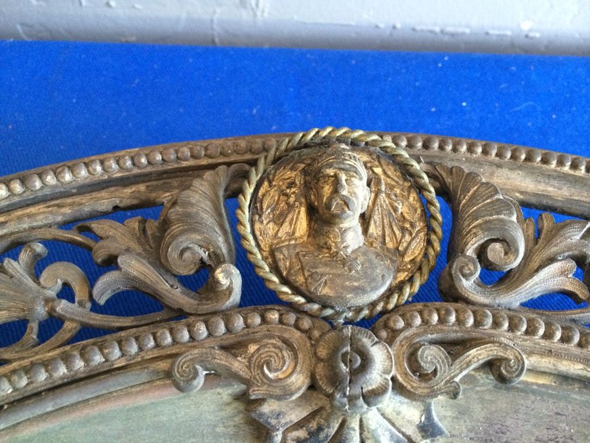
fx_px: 511
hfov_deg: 60.0
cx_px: 295
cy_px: 222
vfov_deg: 46.8
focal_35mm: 30
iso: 320
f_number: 2.2
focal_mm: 4.12
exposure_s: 1/30
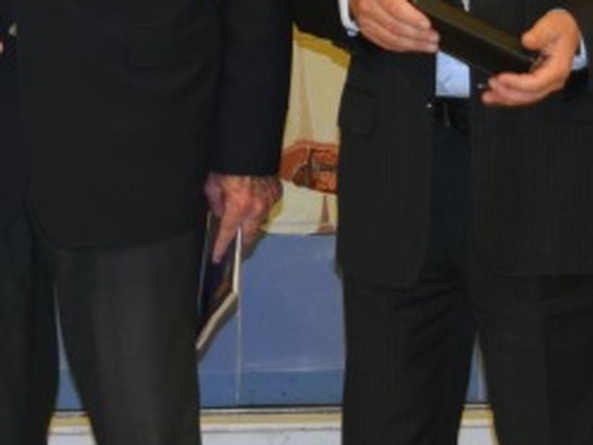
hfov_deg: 12.8
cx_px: 191
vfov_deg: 9.4
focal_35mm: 154
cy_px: -203
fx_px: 2639
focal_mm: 26
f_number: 4.2
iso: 800
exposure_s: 1/80
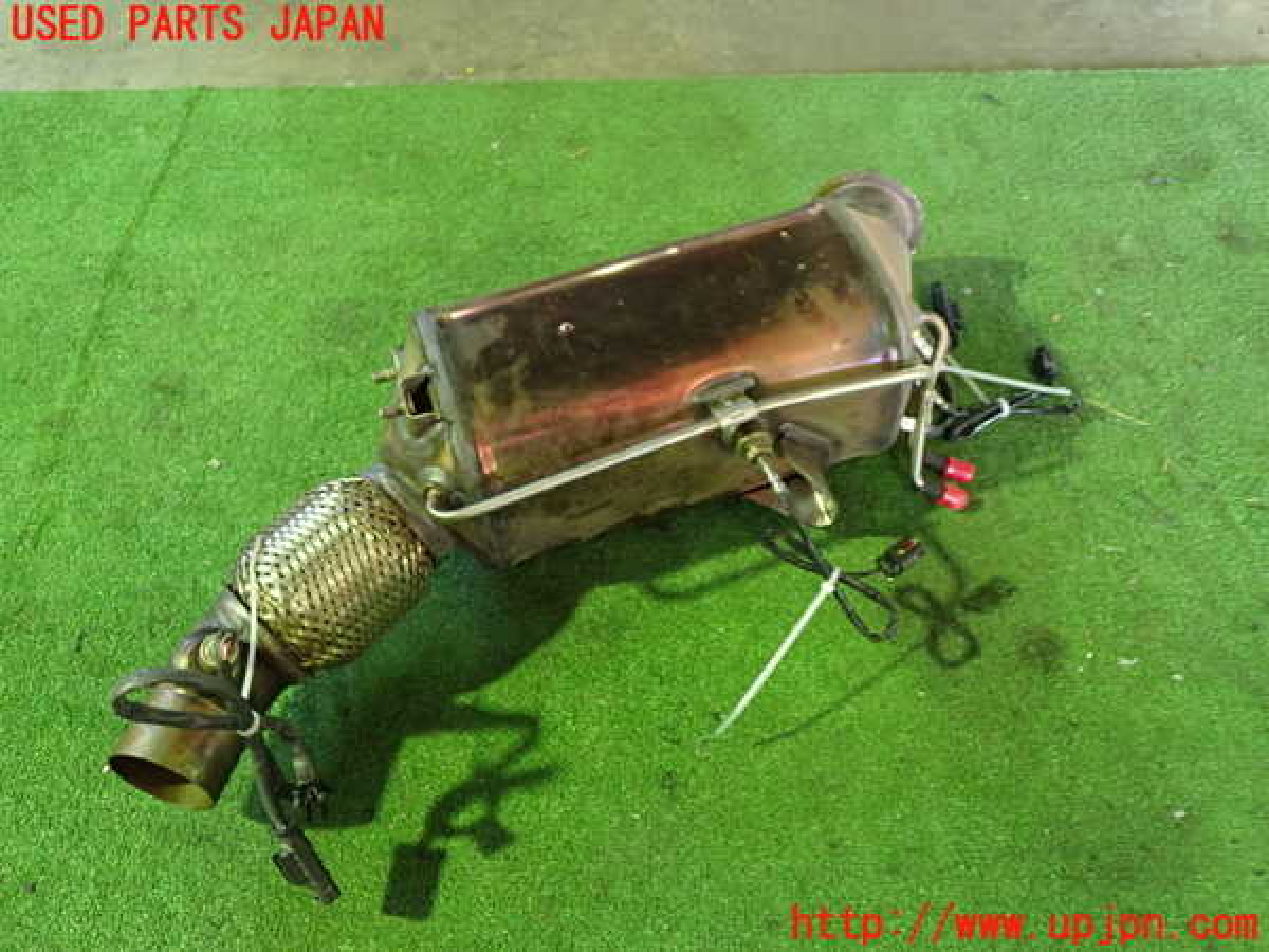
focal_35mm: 30
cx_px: 634
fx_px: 1100
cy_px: 476
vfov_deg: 46.8
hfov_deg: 60.0
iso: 800
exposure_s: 1/25
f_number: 2.3
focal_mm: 5.4
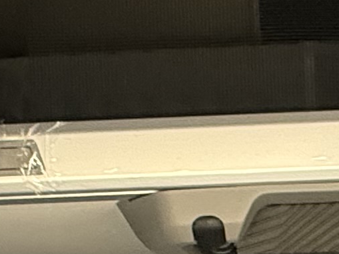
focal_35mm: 111
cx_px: 364
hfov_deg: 17.2
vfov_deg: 11.8
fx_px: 1086
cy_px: 524
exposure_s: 1/60
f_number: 2.2
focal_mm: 2.22
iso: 400
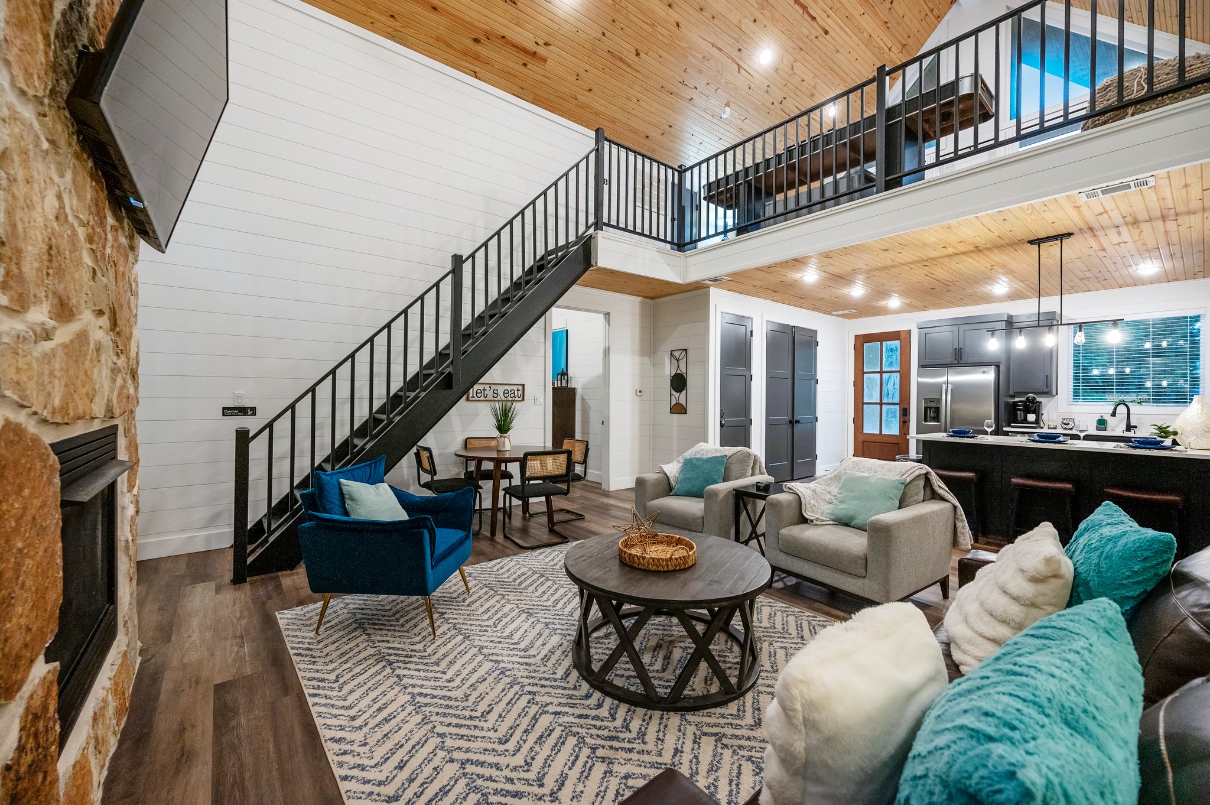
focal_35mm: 14
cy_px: 402
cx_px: 605
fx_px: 470
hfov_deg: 104.3
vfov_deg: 81.1
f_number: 5
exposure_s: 1/40
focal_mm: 14
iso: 640
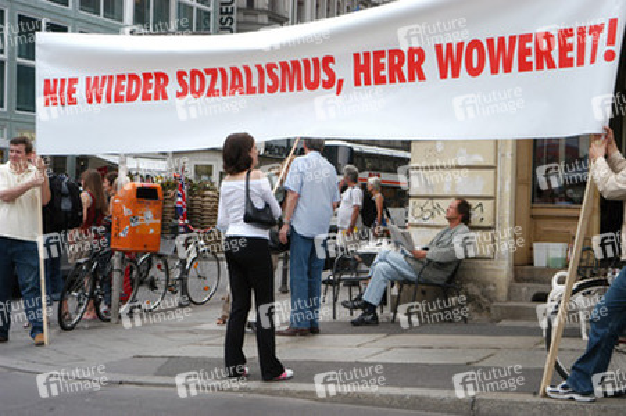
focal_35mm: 78
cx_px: 313
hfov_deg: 26.0
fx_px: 1355
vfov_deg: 17.5
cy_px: 208
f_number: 9
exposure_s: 1/160
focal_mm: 52
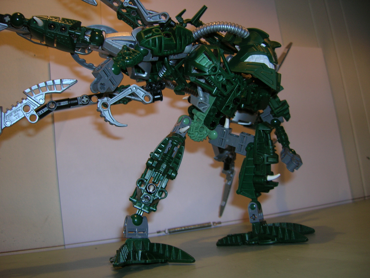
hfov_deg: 54.0
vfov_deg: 41.8
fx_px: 363
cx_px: 185
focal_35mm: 34
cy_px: 139
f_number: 2.9
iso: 50
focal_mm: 5.7
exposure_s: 1/60.1
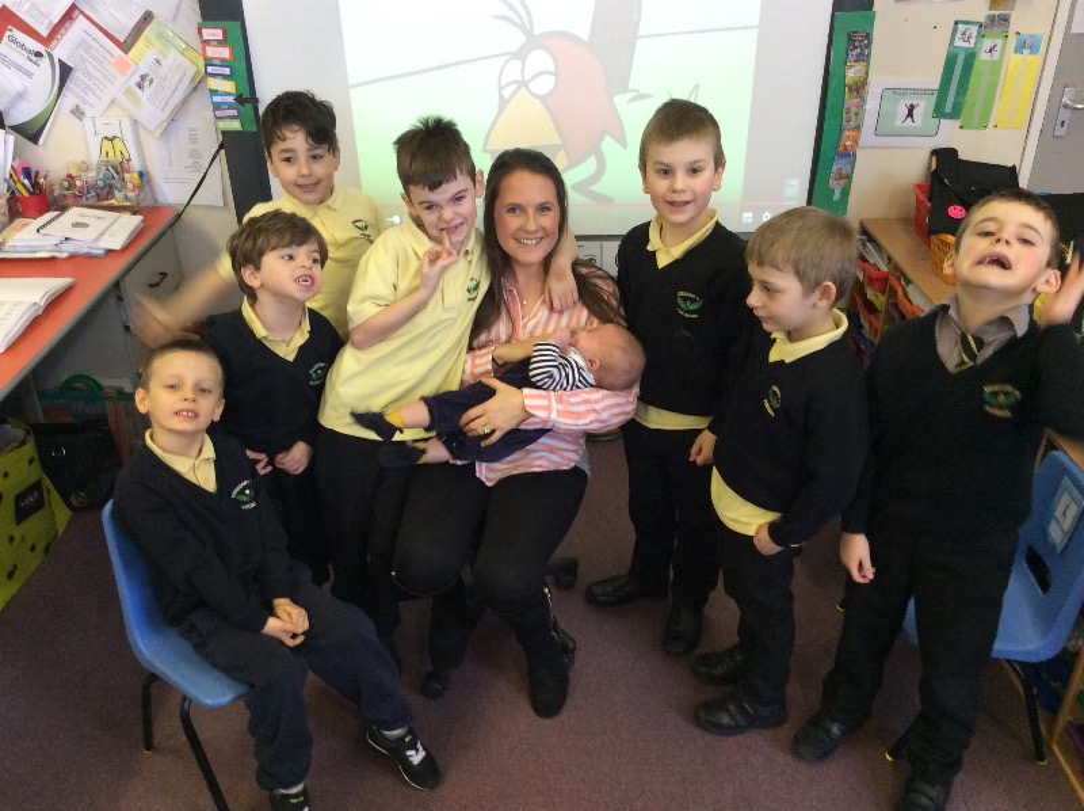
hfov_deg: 56.9
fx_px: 1001
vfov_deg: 44.1
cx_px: 542
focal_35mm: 32
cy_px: 406
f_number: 2.4
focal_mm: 3.3
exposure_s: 1/25
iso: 100
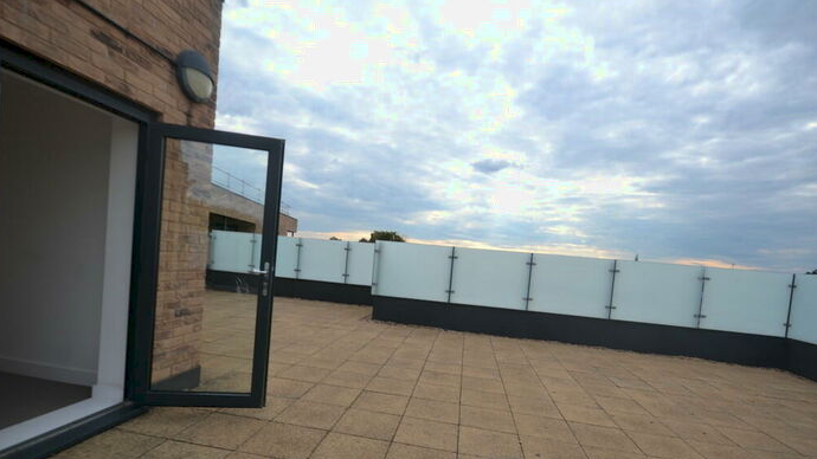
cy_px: 275
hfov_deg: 94.2
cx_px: 404
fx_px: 380
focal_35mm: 18
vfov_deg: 61.8
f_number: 6.3
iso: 100
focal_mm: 11
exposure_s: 1/160
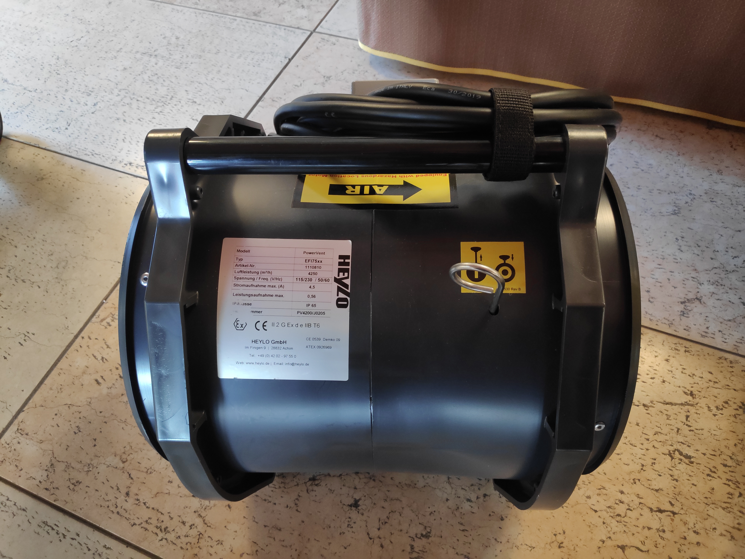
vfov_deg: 66.0
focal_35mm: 20
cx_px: 372
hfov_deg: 81.7
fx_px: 430
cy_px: 280
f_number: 1.9
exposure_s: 1/50
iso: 701
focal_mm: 3.94
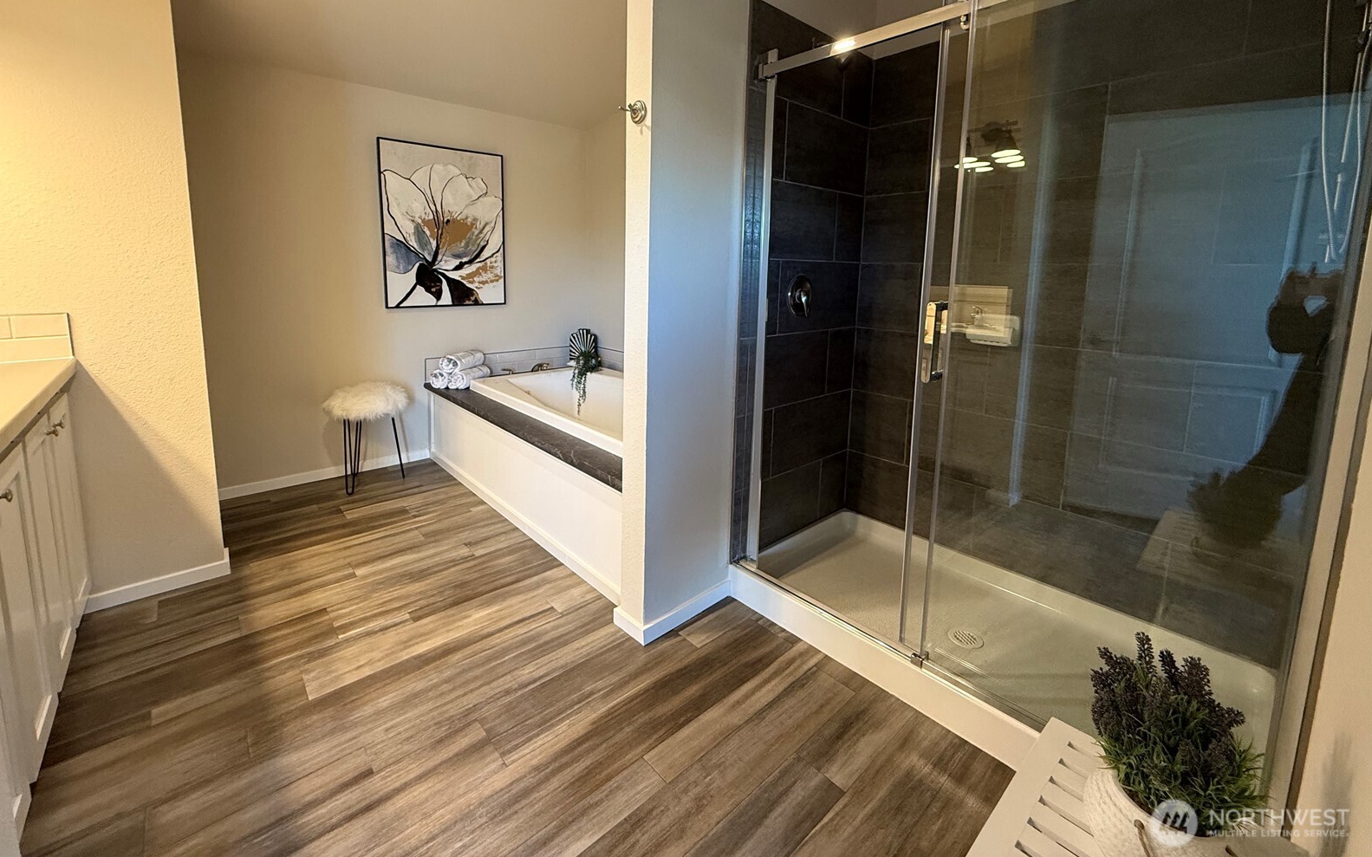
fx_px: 561
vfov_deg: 73.9
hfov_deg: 101.5
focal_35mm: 15
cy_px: 338
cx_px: 682
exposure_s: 1/60
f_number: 2.2
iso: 320
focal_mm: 2.22
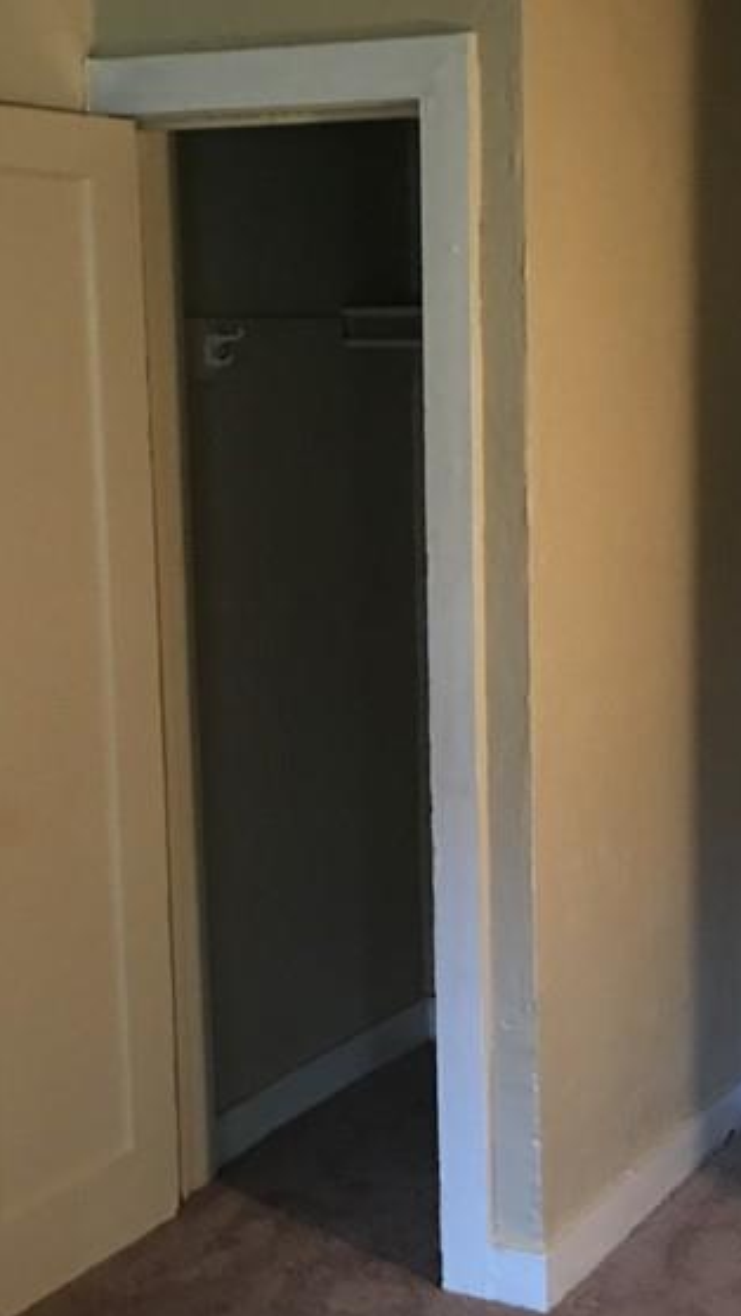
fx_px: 2025
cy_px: 696
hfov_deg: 20.7
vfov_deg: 36.0
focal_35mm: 58
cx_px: 448
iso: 80
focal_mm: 4.15
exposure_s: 1/10
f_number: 2.2
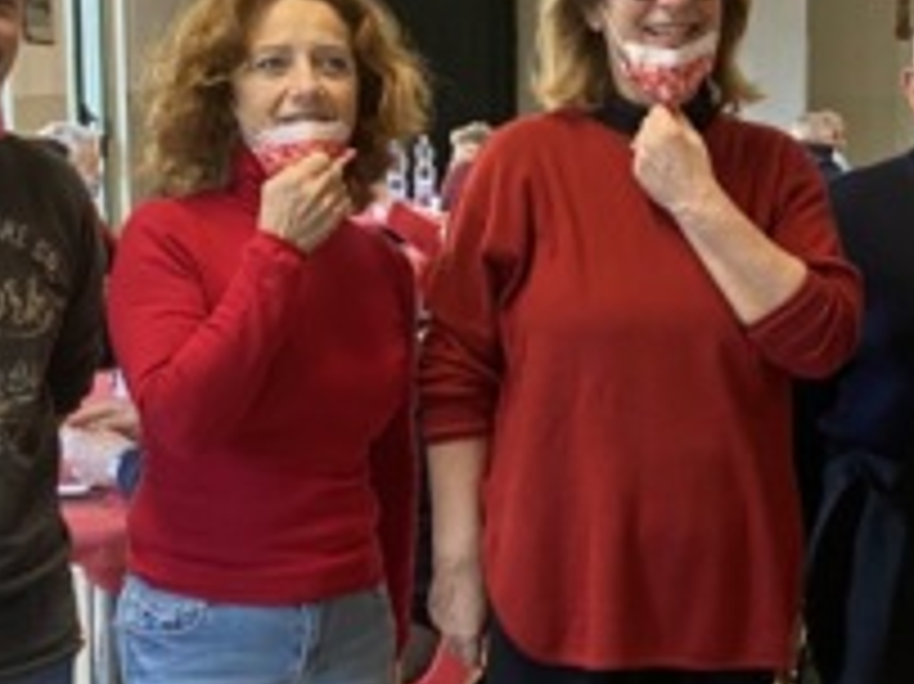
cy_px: 414
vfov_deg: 16.9
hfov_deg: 22.1
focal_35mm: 87
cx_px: 765
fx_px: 2296
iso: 125
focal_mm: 4.25
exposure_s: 1/63
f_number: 1.8
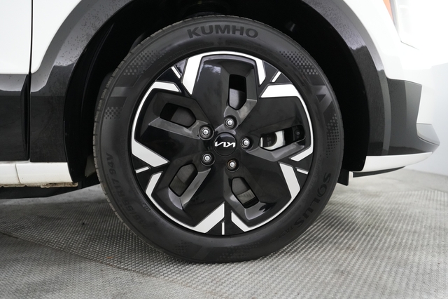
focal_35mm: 28
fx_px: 348
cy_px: 150
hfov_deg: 65.5
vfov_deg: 46.4
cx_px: 224
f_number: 2.8
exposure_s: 1/160
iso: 5000
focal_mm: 28
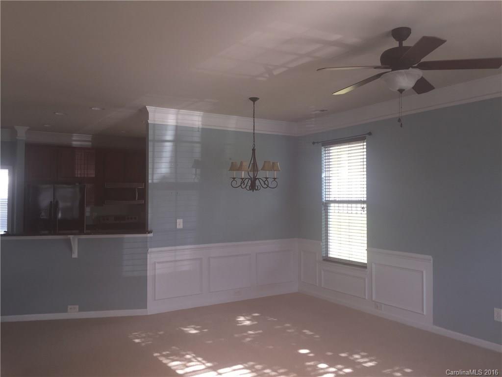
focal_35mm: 29
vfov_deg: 48.2
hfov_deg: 61.7
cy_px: 188
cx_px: 251
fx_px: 421
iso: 32
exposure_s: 1/39
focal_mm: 4.15
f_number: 2.2
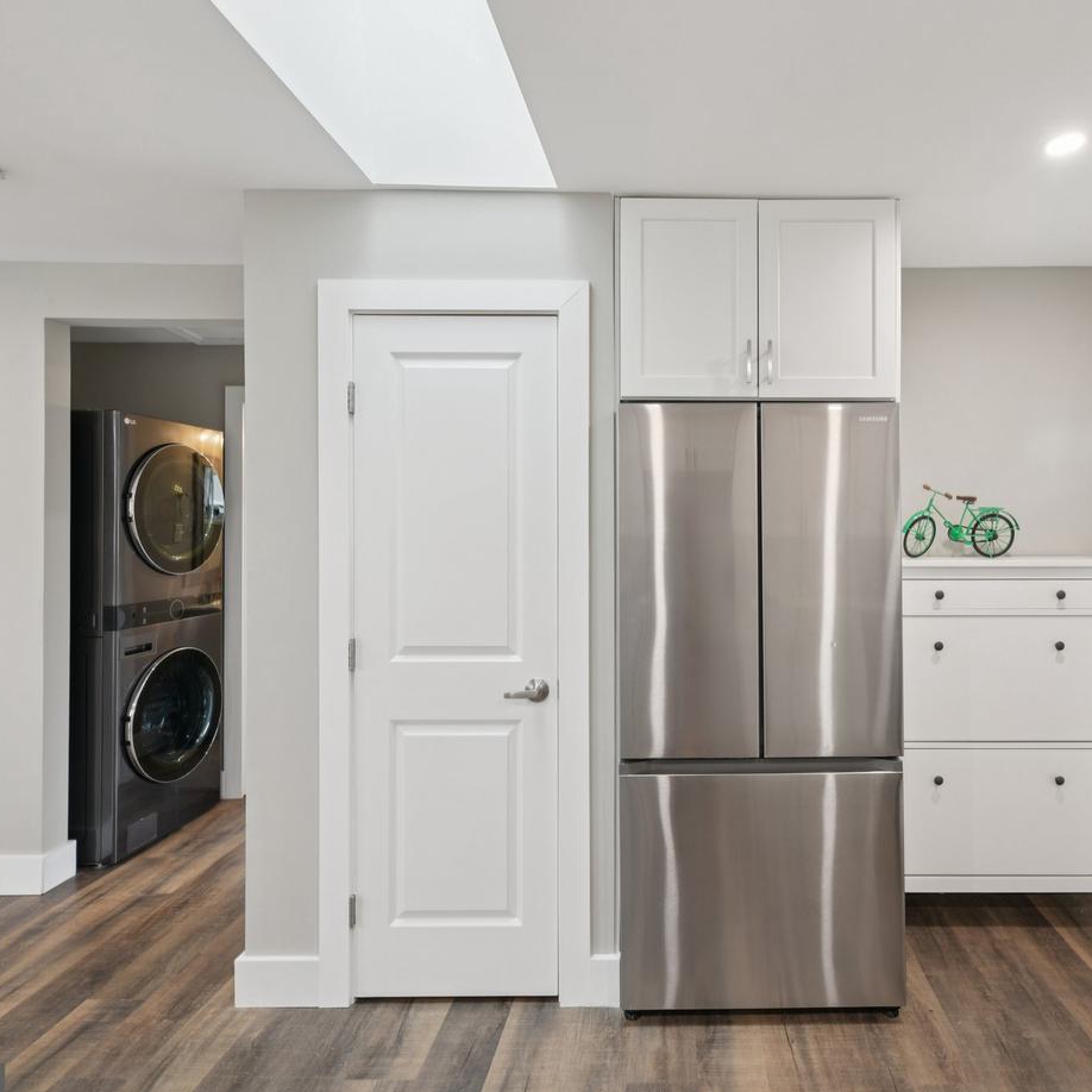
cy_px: 553
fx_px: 714
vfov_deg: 74.8
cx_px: 676
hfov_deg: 73.7
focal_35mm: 20
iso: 400
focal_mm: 15
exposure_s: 1/10
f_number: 8
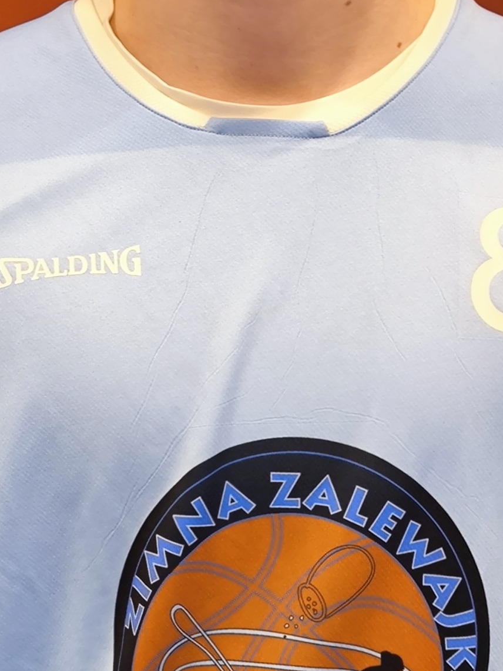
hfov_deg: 19.9
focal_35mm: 74
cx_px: 275
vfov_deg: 25.9
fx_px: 1433
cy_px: 155
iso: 160
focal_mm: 6.92
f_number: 1.9
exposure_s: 1/50
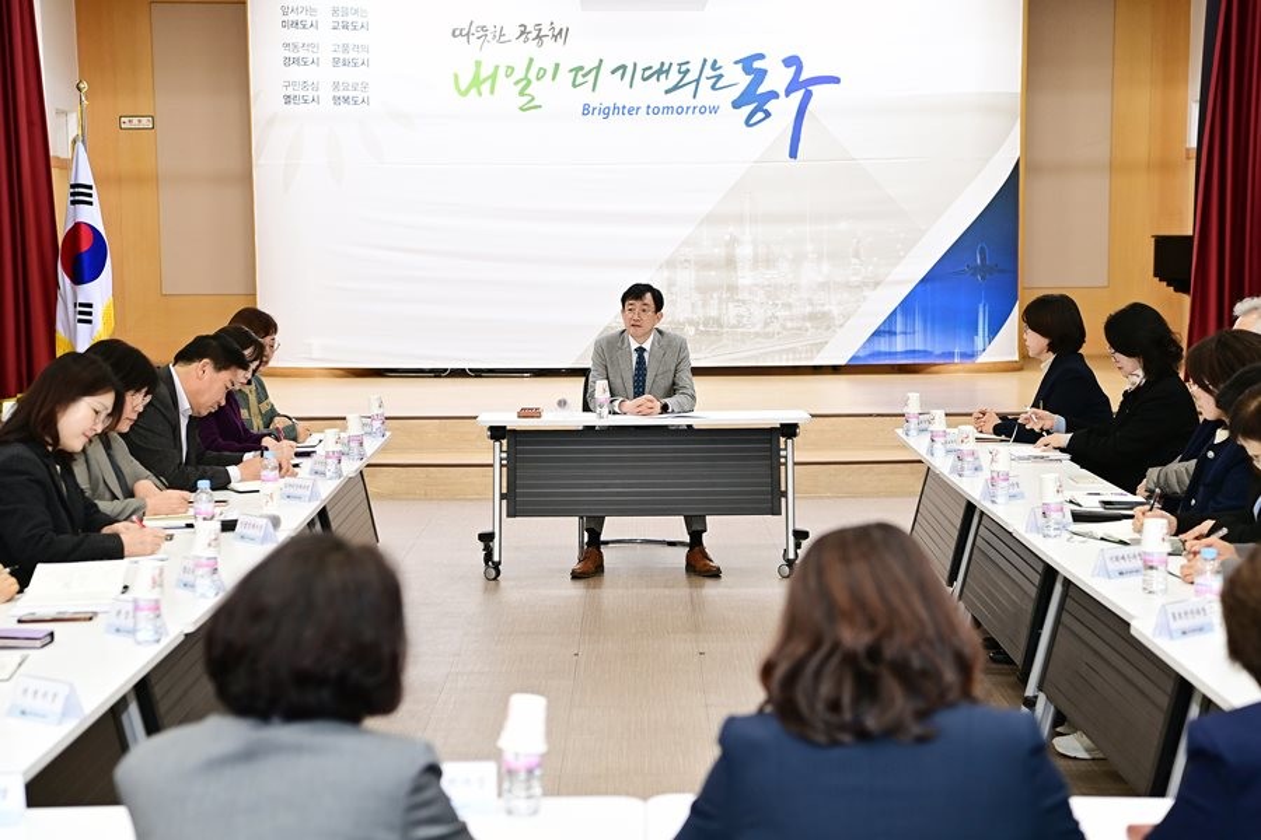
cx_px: 630
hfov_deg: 32.4
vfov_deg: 21.9
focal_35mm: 62
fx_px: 2172
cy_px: 420
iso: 1600
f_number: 4
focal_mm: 62
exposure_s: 1/160
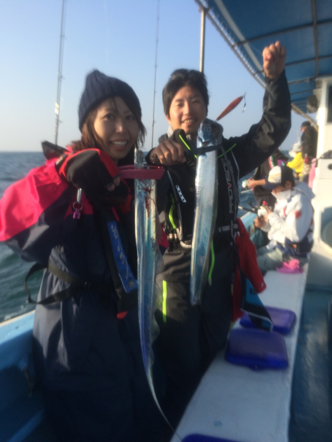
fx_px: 371
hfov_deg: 48.2
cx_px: 166
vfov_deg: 61.6
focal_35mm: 29
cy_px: 221
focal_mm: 4.15
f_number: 2.2
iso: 32
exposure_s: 1/1244
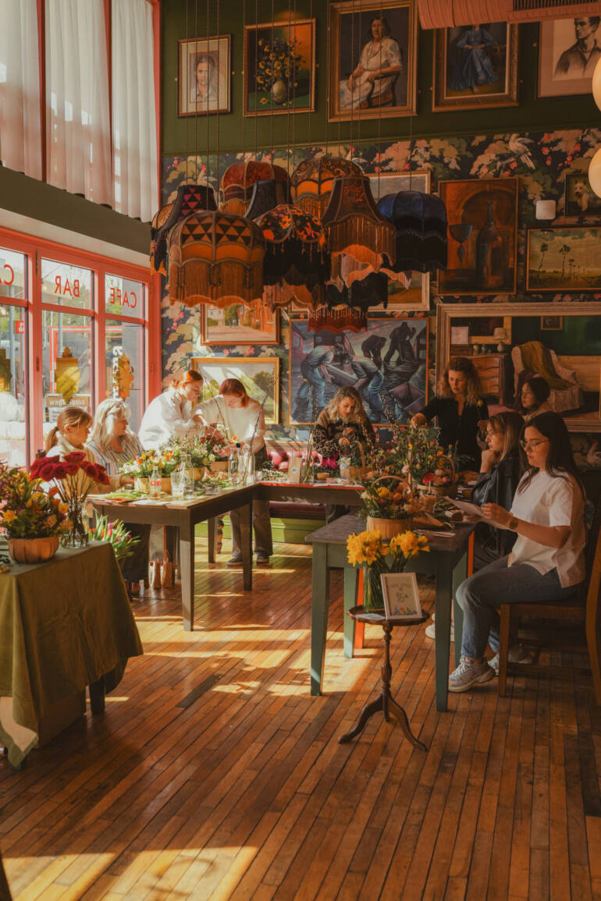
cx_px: 300
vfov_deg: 54.4
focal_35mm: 35
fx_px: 876
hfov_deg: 37.9
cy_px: 450
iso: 400
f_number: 4.5
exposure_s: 1/320
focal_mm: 35
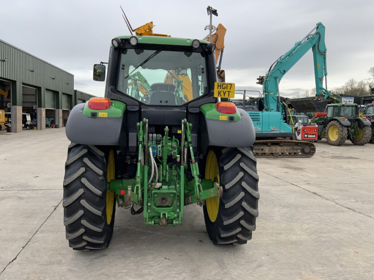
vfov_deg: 48.2
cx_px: 187
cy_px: 140
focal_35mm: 29
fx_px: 313
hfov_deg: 61.7
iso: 16
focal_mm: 3
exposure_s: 1/829
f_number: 1.8
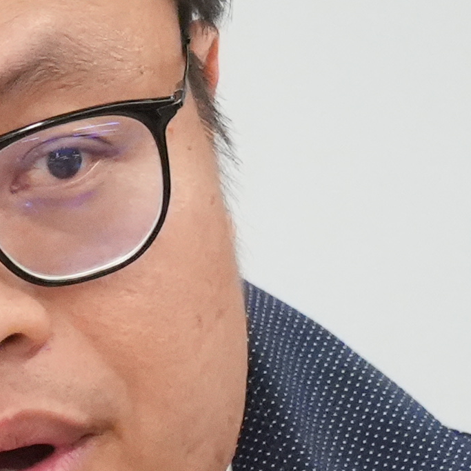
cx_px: -632
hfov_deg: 1.2
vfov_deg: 1.2
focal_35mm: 1413
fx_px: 21752
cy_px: 774
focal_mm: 162
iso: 10000
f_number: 4
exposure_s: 1/200
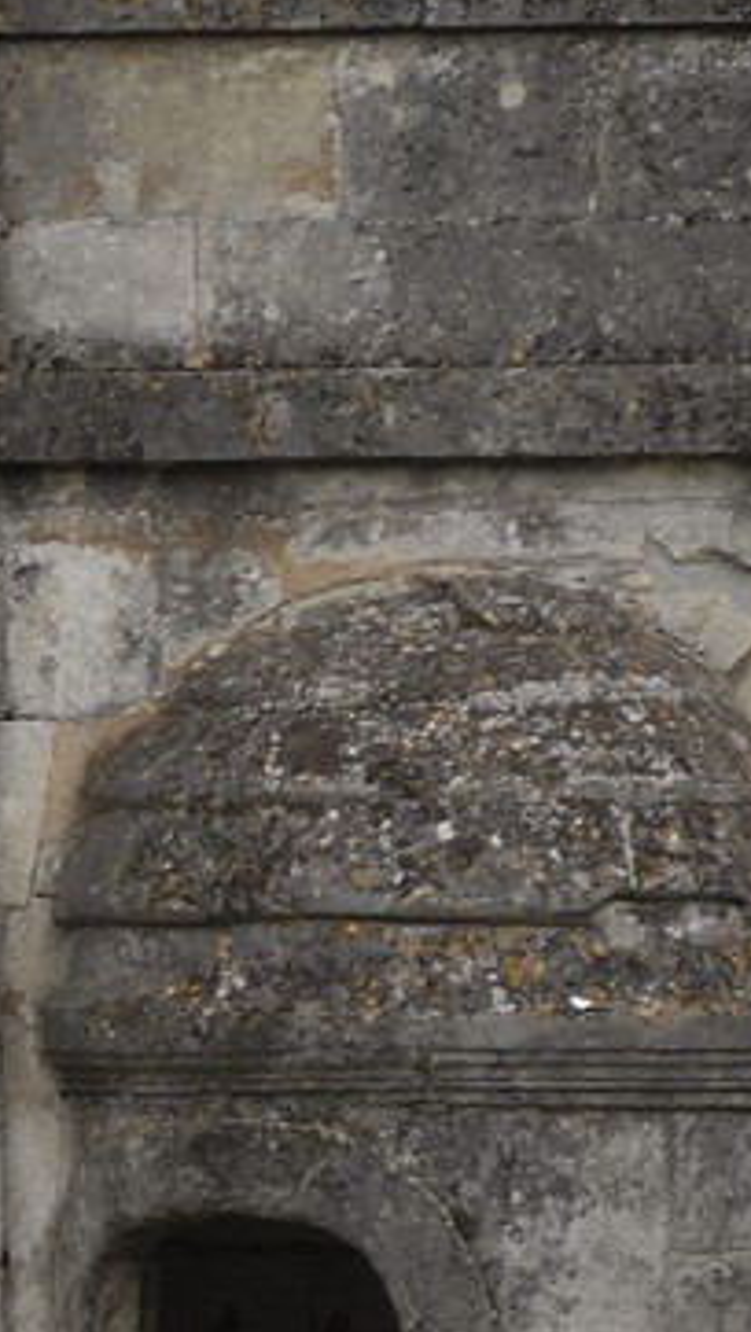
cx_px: -1859
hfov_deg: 2.8
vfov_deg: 5.0
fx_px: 15202
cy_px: 1144
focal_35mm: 430
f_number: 5.3
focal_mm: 62
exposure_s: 1/160
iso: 100
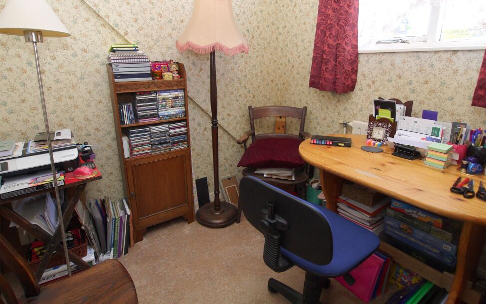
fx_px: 265
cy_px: 127
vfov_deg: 59.3
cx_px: 248
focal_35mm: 20
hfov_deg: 85.0
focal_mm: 9
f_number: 4
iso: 100
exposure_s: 1/60
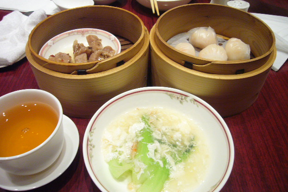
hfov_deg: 61.9
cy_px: 98
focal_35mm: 30
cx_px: 141
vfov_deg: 43.6
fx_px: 240
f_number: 2.8
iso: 200
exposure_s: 1/13
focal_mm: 4.6
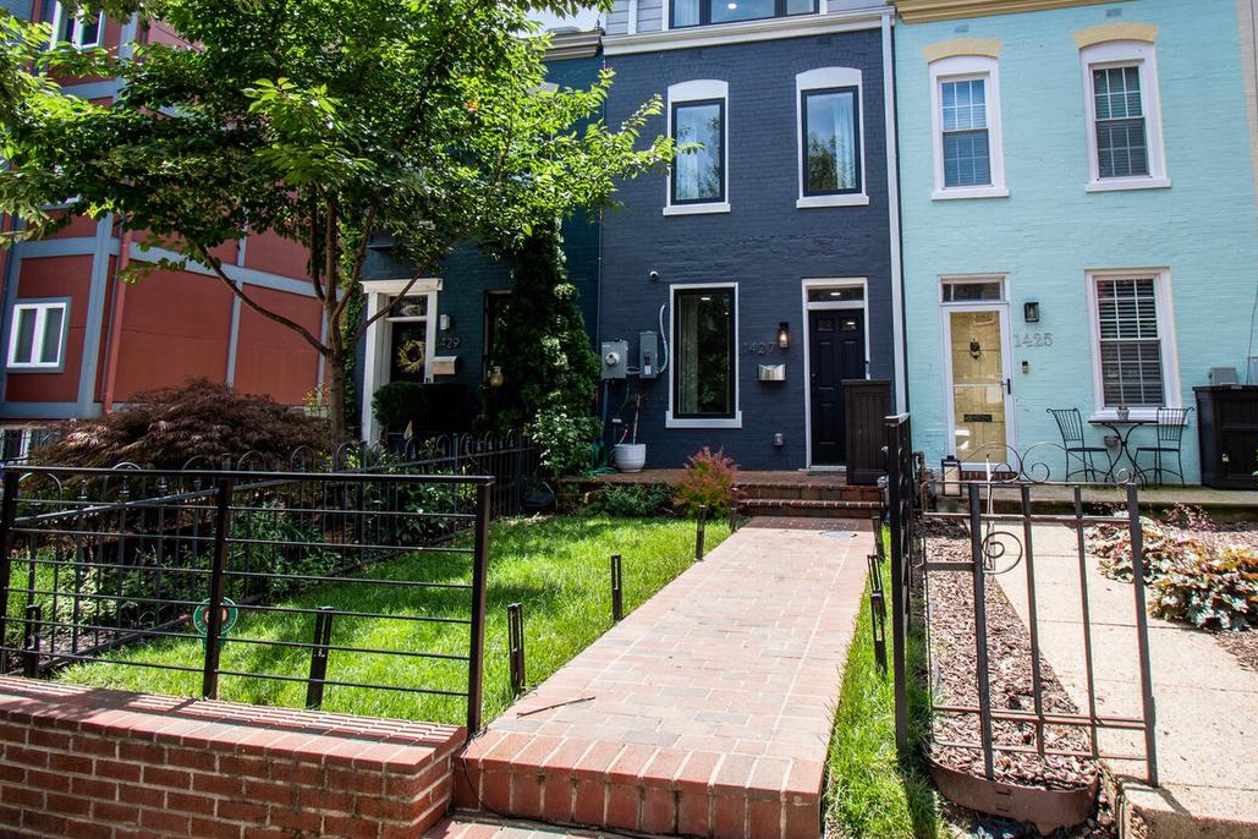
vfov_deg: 58.7
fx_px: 734
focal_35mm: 21
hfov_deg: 80.7
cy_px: 314
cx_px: 723
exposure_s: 1/125
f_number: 10
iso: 200
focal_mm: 10
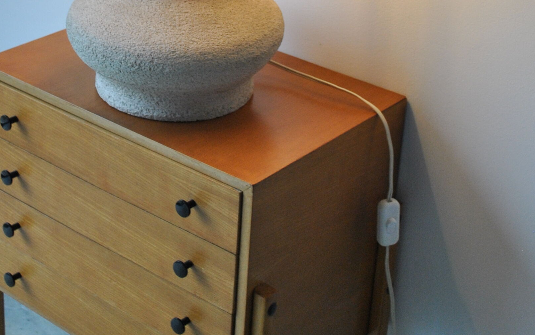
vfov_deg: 15.9
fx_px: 1181
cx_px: 201
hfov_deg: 25.5
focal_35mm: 81
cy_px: 37
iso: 320
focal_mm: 22
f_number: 3.8
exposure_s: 1/30
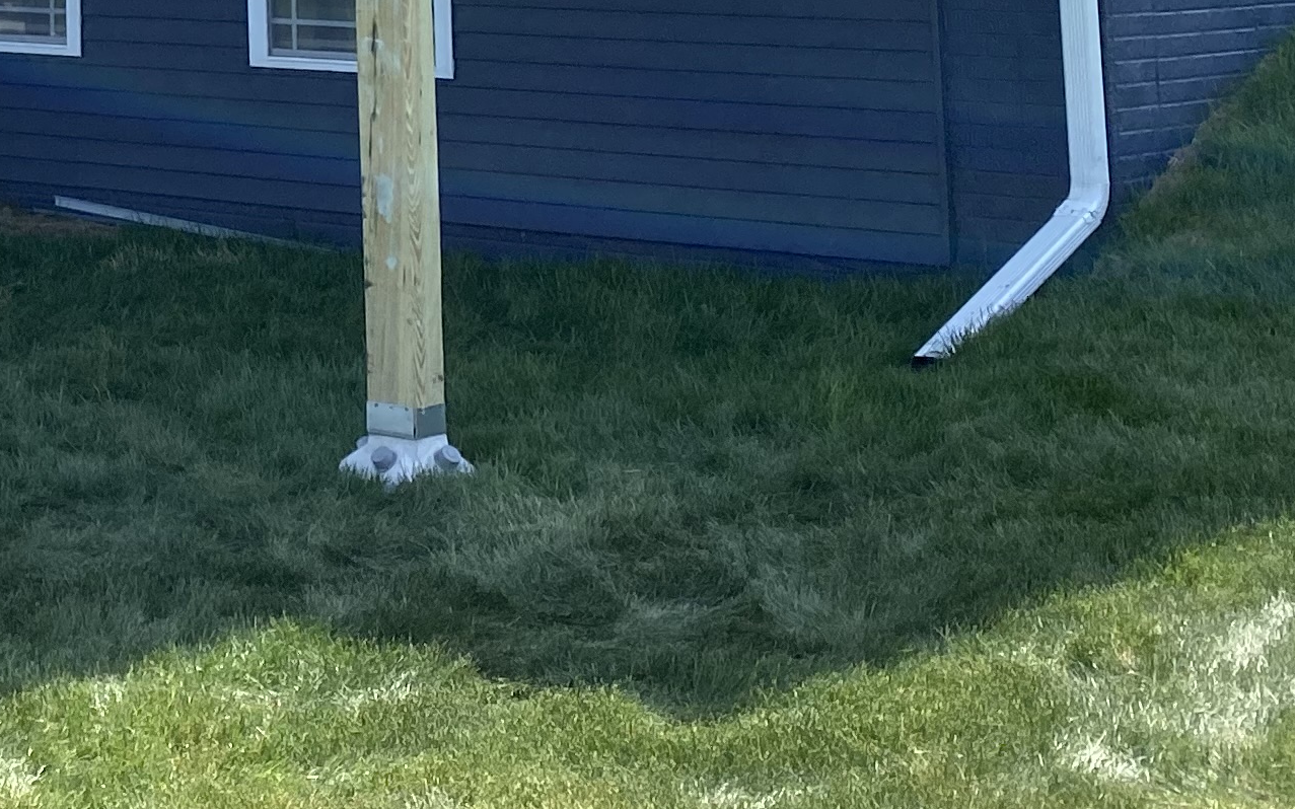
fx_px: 3070
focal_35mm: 87
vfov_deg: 13.7
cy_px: -566
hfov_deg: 22.1
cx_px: -240
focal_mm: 4.25
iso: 32
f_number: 1.8
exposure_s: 1/2358
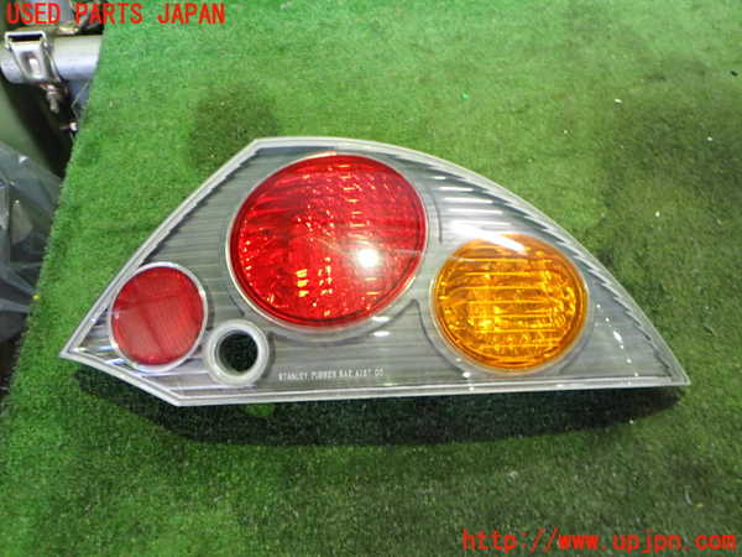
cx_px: 371
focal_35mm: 30
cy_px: 278
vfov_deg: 46.8
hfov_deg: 60.0
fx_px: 643
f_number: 2.3
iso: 640
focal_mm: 5.4
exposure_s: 1/30
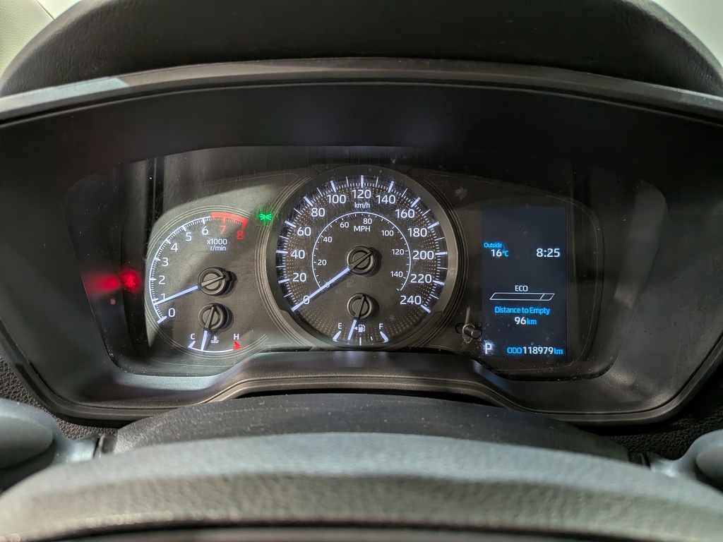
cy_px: 271
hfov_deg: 71.6
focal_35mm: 24
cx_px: 362
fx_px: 501
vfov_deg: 56.8
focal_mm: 4.53
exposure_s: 1/33.3
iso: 29
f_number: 1.7
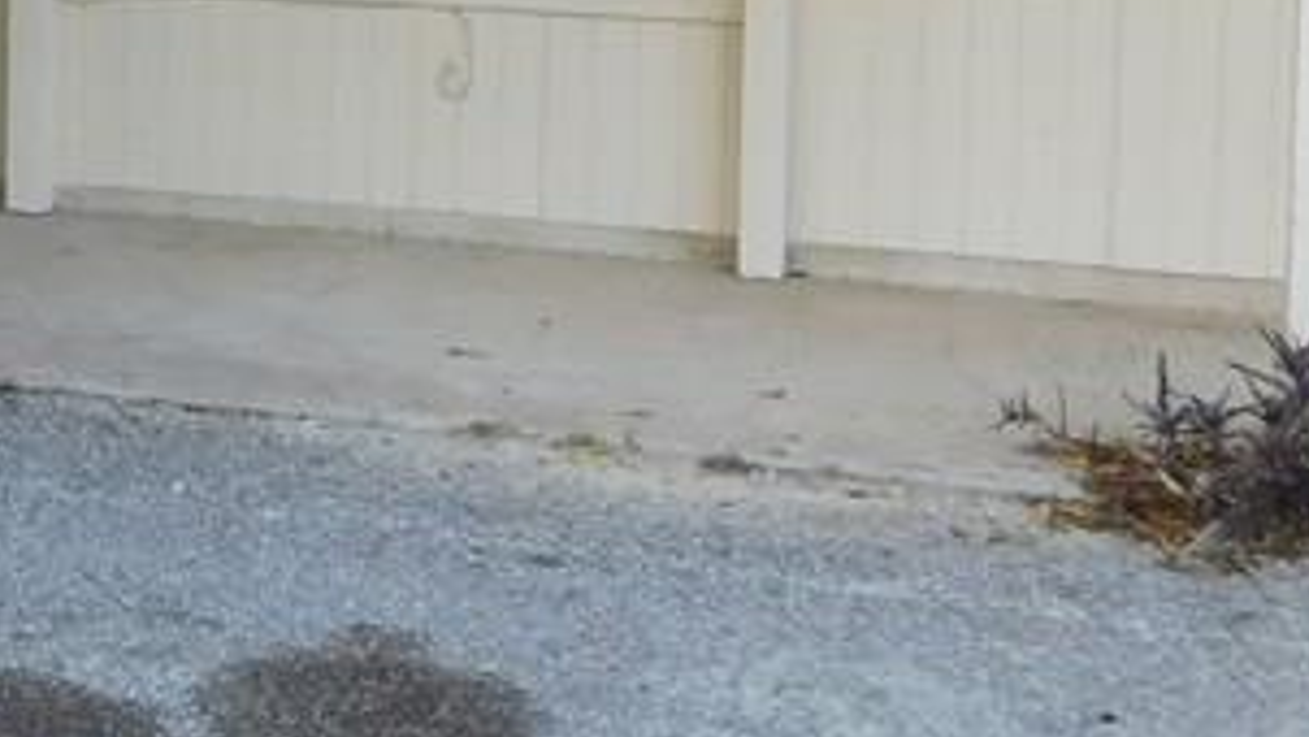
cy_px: -156
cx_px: -364
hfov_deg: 22.5
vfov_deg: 13.8
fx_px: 2951
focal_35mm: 85
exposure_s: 1/100
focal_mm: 4
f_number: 3
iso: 125
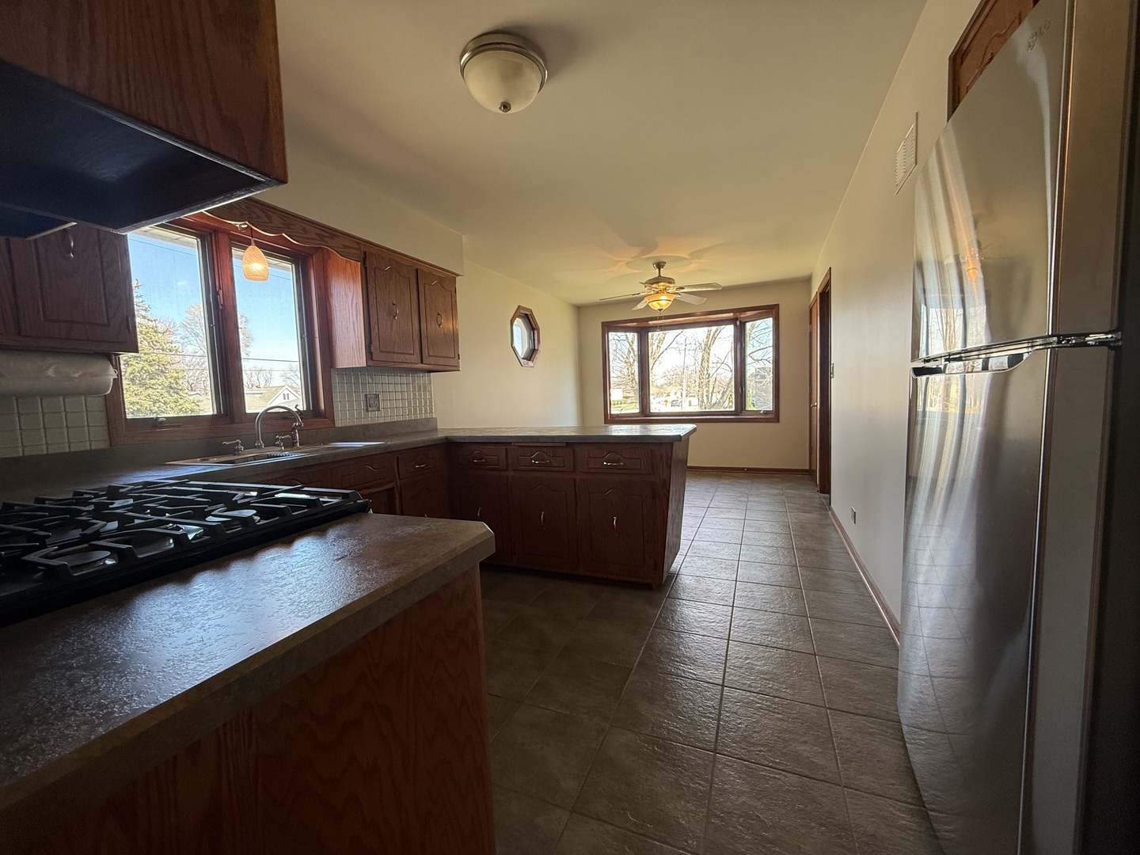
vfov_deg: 85.7
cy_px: 428
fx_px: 461
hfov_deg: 102.1
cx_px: 570
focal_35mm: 14
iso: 200
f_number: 2.2
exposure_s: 1/120
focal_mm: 2.22
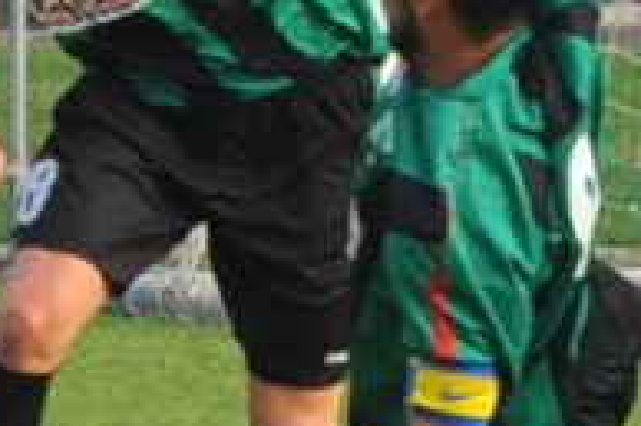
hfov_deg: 3.5
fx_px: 10514
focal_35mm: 591
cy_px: 282
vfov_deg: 2.3
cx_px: -469
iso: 800
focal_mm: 112
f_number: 7.1
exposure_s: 1/800
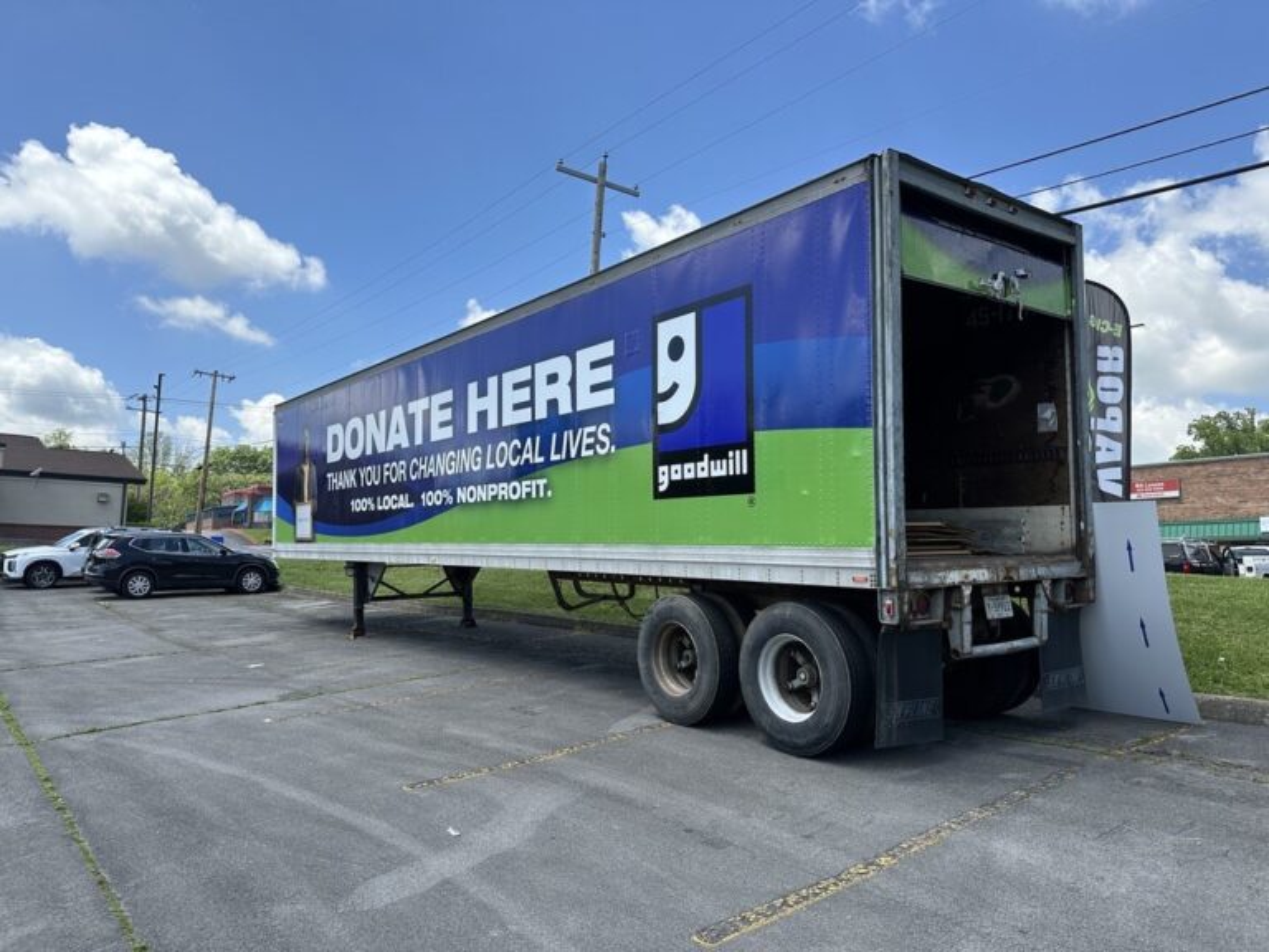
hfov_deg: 71.6
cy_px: 476
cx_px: 634
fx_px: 880
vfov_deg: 56.8
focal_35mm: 24
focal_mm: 6.86
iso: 80
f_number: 1.78
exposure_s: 1/2882
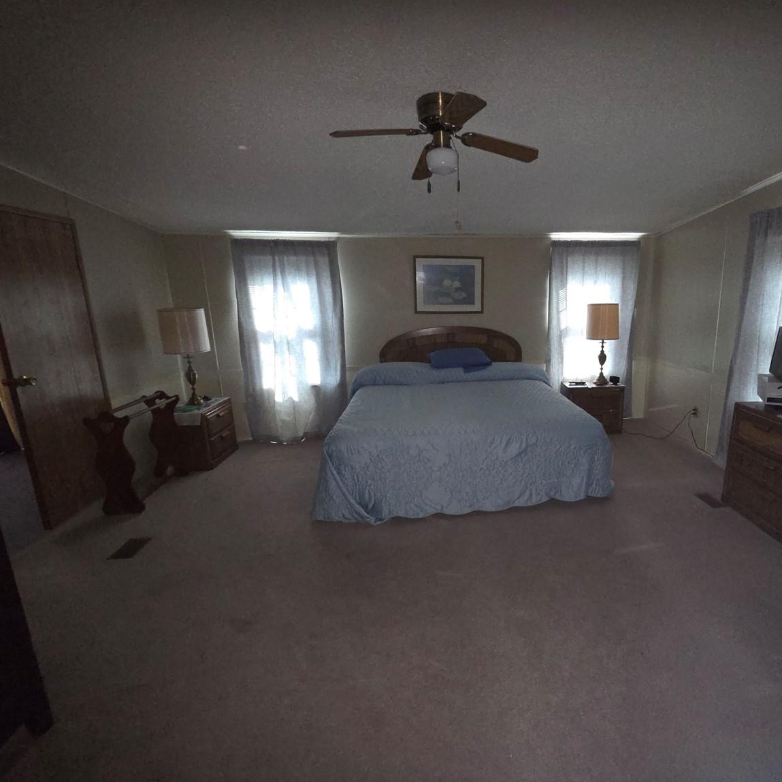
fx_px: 409
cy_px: 389
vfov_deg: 87.4
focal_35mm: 16
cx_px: 495
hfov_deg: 85.5
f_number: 2.2
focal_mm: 2.2
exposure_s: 1/30
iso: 500
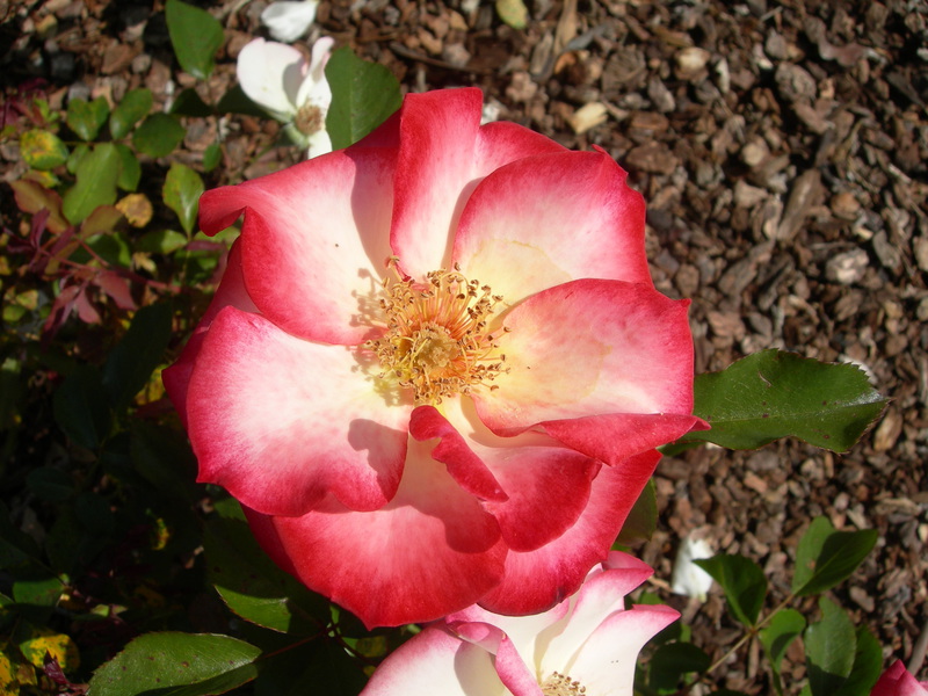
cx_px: 464
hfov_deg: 49.0
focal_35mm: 38
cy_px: 348
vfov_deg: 37.7
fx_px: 1019
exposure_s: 1/862
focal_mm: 7.8
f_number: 4.8
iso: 50
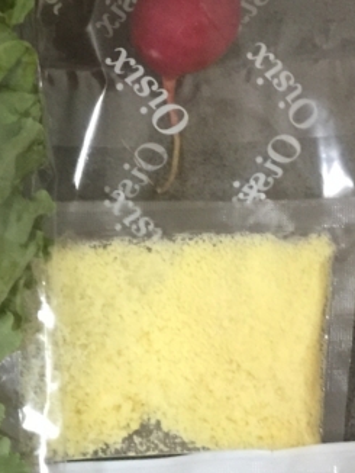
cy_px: 366
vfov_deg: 21.3
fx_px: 1243
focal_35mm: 91
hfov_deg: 15.4
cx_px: -122
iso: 125
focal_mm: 4.15
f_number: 2.2
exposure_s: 1/10
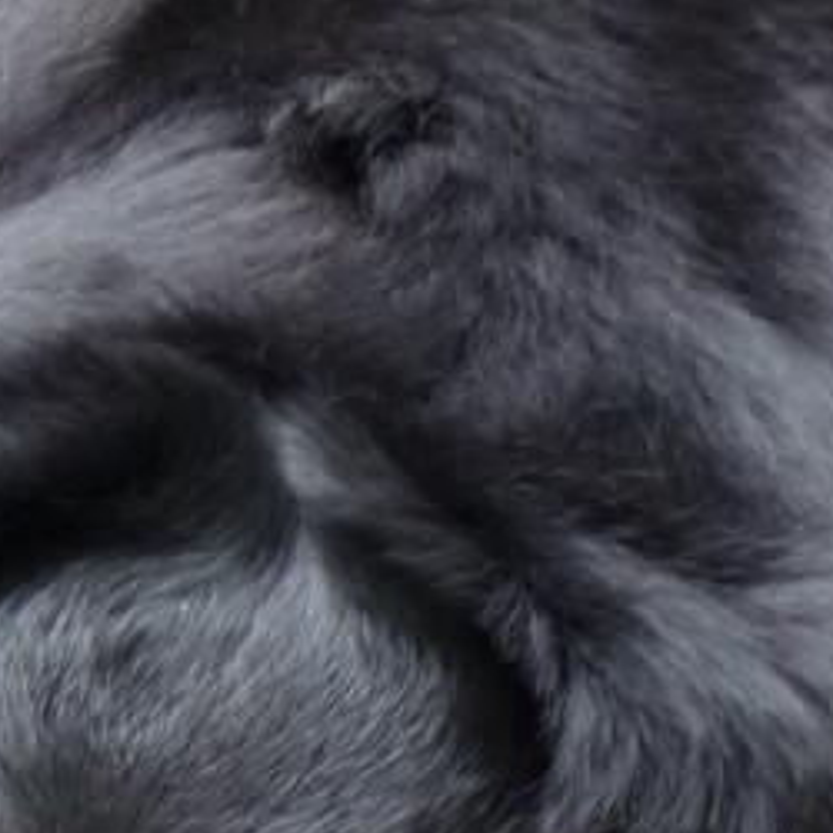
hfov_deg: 2.7
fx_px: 17451
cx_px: 563
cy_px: 357
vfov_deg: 2.7
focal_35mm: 641
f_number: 3.7
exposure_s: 1/50
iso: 160
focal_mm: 28.3
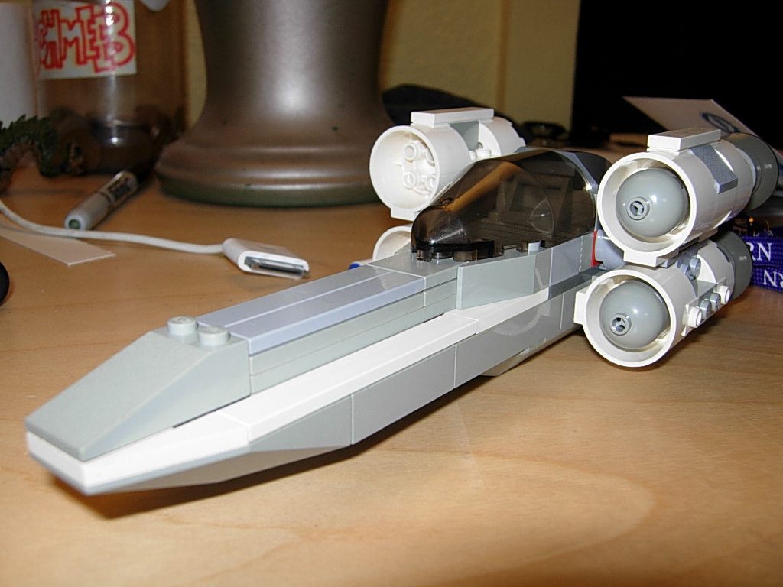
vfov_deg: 39.7
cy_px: 294
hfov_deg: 51.4
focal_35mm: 36
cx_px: 392
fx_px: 814
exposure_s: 1/45.2
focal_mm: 7.5
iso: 50
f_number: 3.8
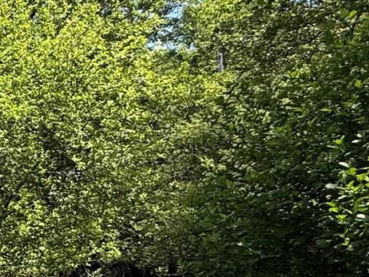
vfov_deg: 22.9
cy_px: 265
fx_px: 661
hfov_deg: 23.6
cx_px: -209
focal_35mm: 62
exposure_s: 1/559
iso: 50
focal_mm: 2.22
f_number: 2.2
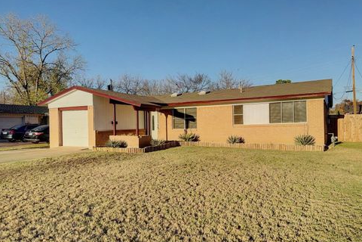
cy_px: 124
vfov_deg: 49.5
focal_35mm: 26
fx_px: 261
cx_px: 186
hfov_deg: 69.4
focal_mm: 6.76
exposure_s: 1/4049
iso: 80
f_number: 1.78
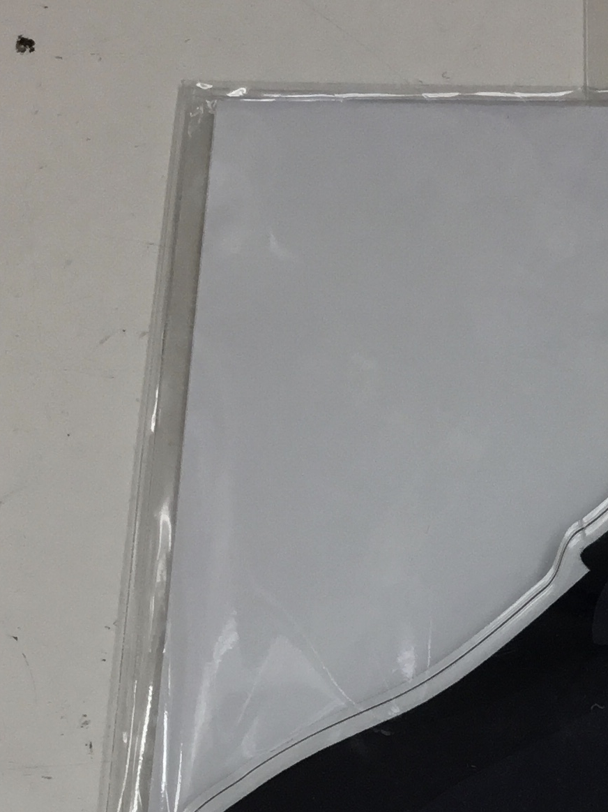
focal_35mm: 87
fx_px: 2038
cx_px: 777
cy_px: 916
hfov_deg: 16.1
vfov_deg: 21.3
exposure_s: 1/100
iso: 25
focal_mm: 3.3
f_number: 2.4
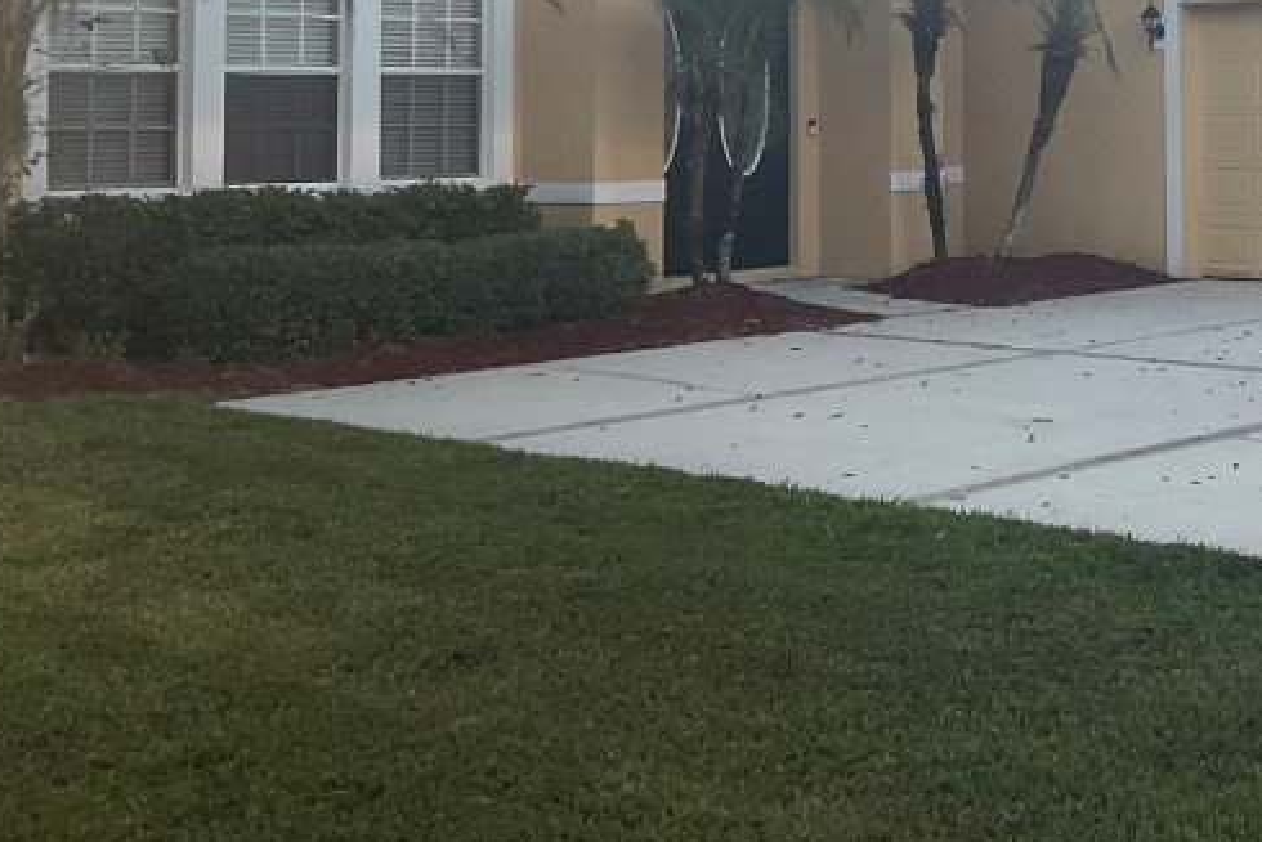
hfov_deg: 30.4
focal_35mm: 63
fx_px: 2209
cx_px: 1156
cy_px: -10
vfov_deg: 20.8
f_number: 1.8
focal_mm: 3
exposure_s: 1/185
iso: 16
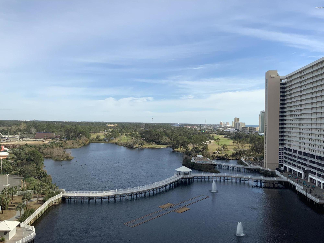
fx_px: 271
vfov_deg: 48.2
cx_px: 162
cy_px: 122
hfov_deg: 61.7
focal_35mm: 29
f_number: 1.8
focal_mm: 3
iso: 20
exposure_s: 1/2538
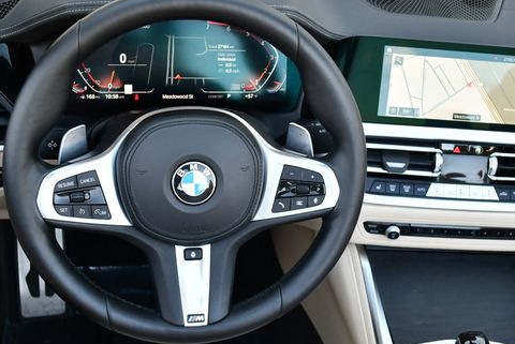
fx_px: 687
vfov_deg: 28.1
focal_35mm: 48
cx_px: 274
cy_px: 186
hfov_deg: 41.1
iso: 500
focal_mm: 18
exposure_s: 1/250
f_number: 3.5
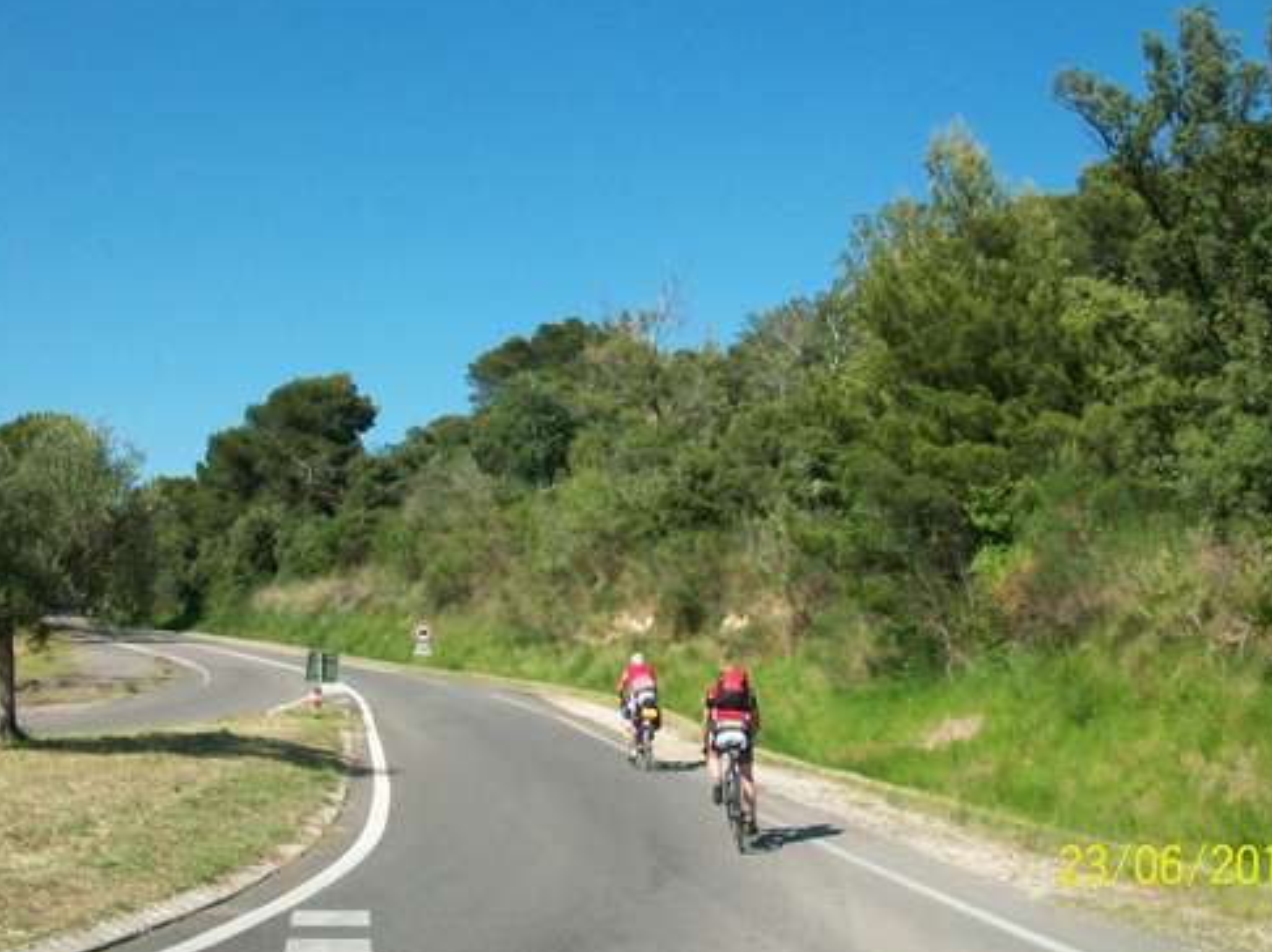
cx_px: 605
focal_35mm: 42
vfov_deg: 34.3
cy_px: 408
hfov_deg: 44.8
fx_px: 1543
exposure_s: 1/320
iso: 80
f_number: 5.5
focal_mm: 5.7
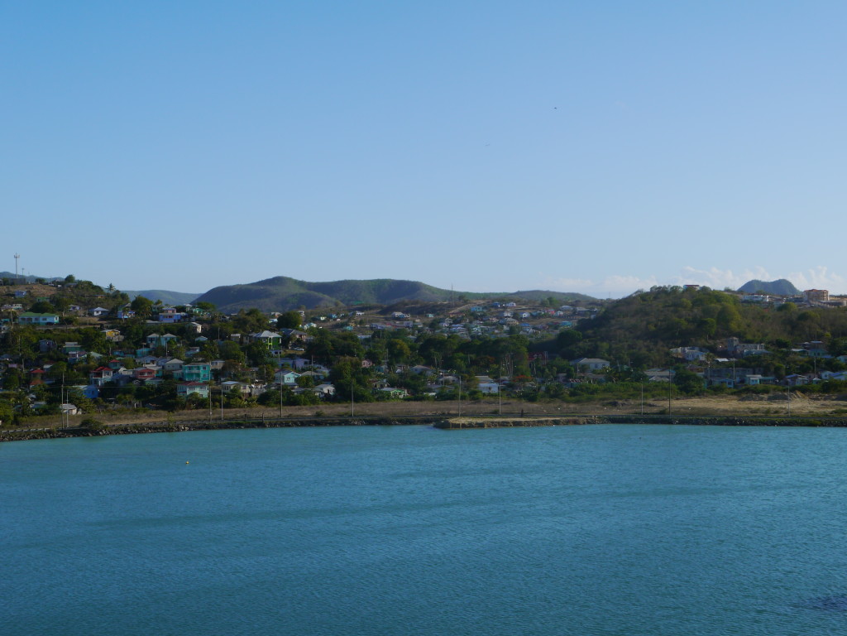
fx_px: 1517
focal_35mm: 62
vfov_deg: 23.7
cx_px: 424
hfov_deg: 31.2
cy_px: 318
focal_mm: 31
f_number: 10
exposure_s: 1/400
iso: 160
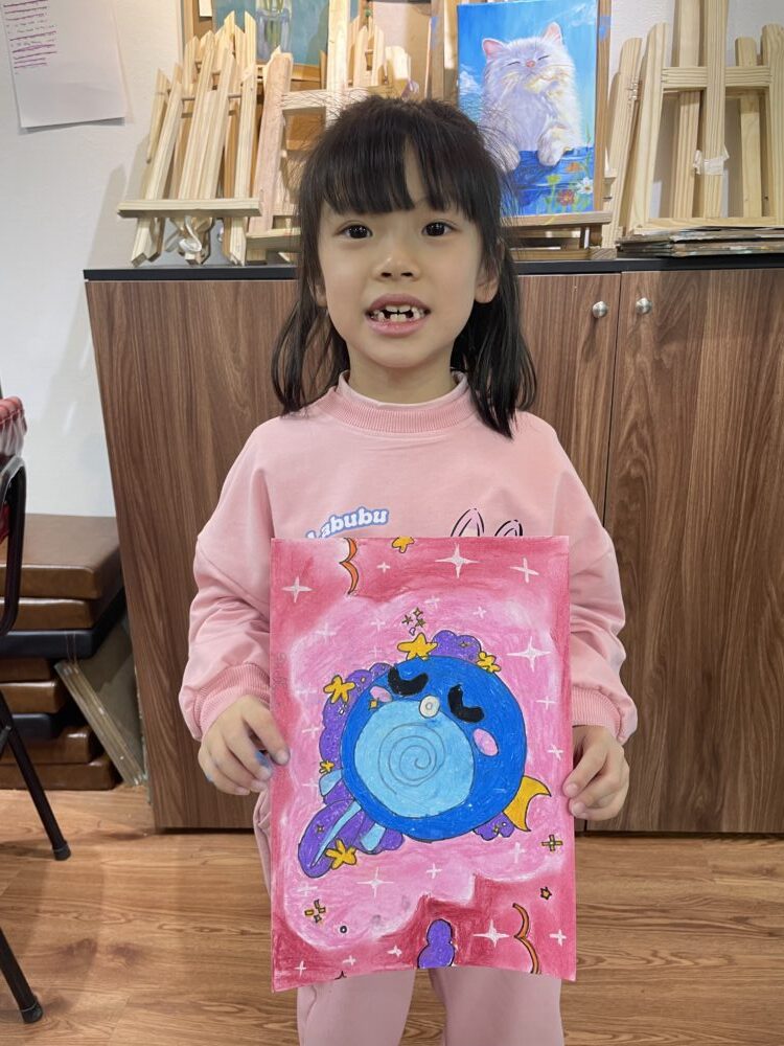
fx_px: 785
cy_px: 523
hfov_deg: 53.1
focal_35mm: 26
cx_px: 392
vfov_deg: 67.3
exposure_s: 1/50
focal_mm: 4.2
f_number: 1.6
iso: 64
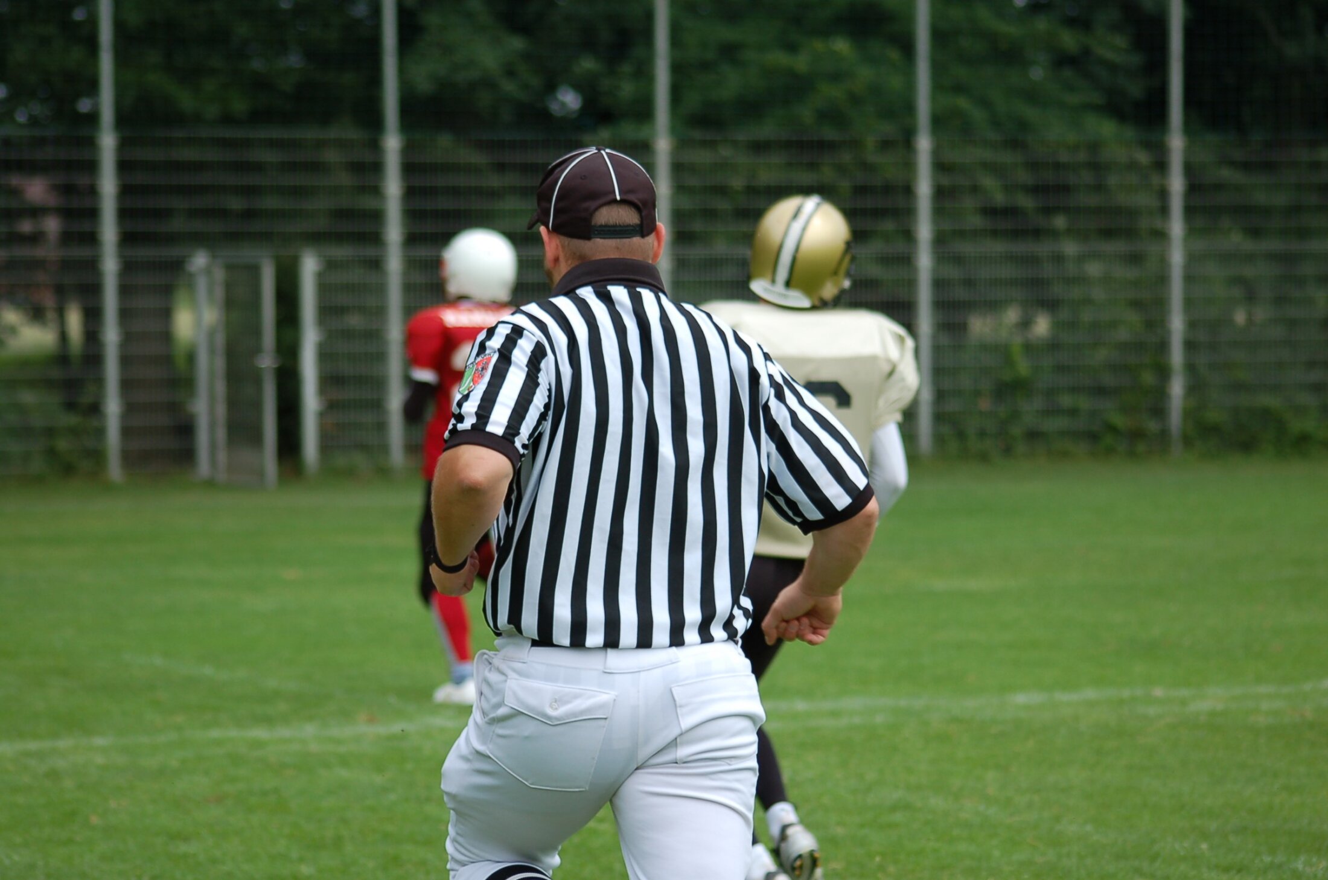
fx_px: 5523
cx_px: 664
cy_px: 440
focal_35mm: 150
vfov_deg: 9.1
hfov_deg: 13.7
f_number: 4.2
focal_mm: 100
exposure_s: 1/1000
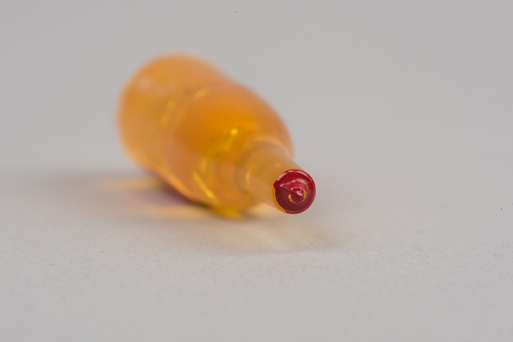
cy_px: 171
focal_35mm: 105
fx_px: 1497
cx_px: 256
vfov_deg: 13.1
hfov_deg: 19.4
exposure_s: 1/160
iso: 400
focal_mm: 105
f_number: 25
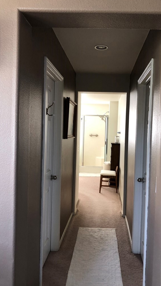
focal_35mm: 31
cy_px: 142
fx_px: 235
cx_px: 98
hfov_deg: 37.6
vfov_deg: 62.6
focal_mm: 3.99
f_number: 1.8
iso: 40
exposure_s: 1/17
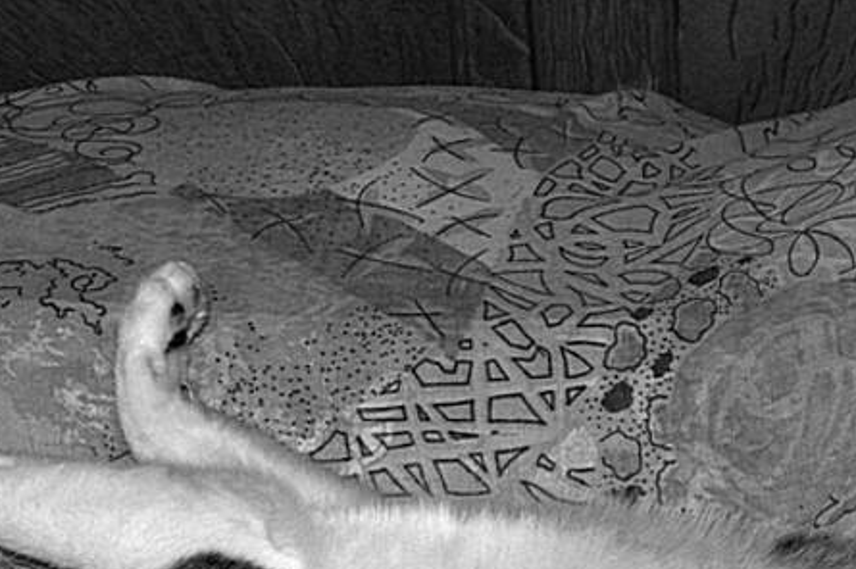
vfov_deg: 7.7
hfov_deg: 11.5
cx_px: 773
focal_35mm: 177
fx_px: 4213
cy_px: 637
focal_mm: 45
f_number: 9
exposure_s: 1/60
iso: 200
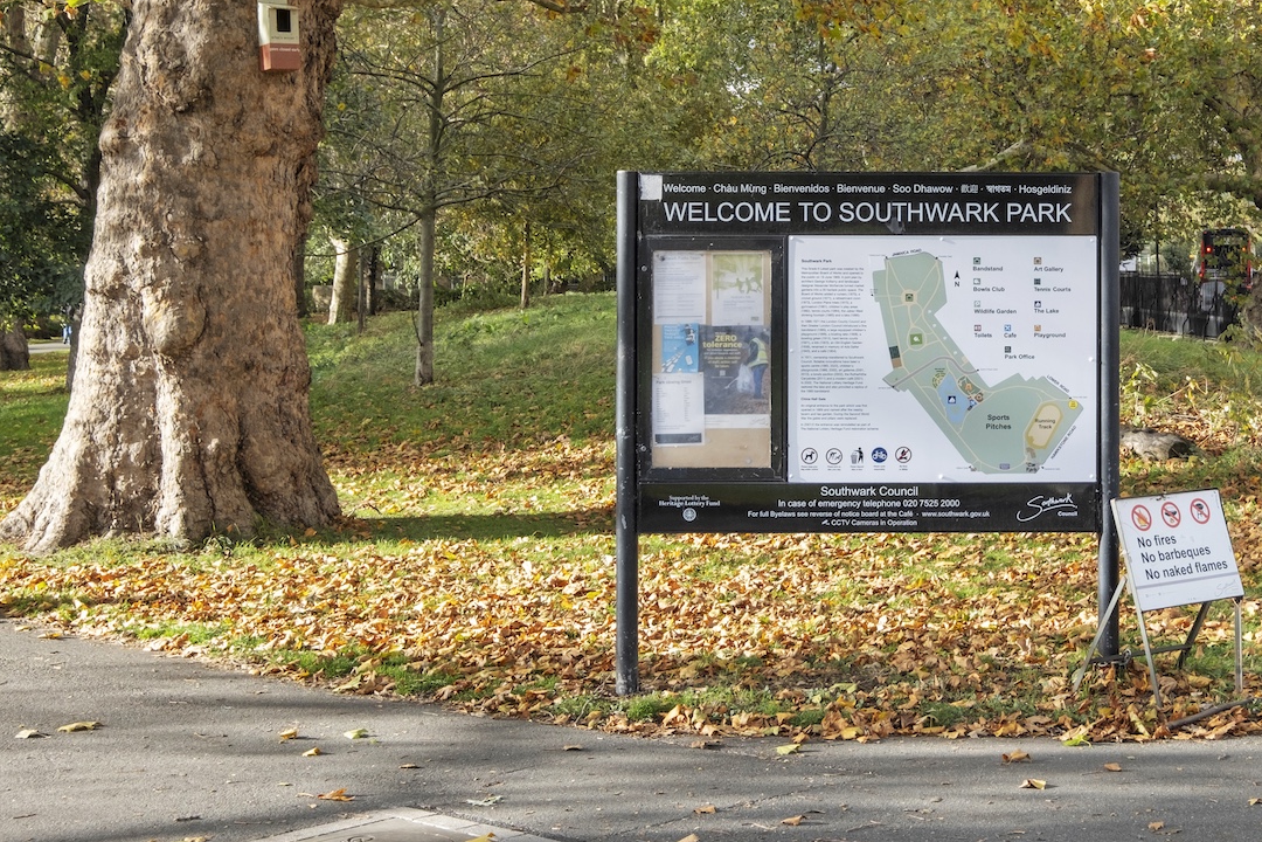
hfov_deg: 30.5
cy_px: 281
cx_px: 1047
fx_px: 2243
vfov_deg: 21.2
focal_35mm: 64
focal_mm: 24
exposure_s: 1/80
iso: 250
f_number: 9
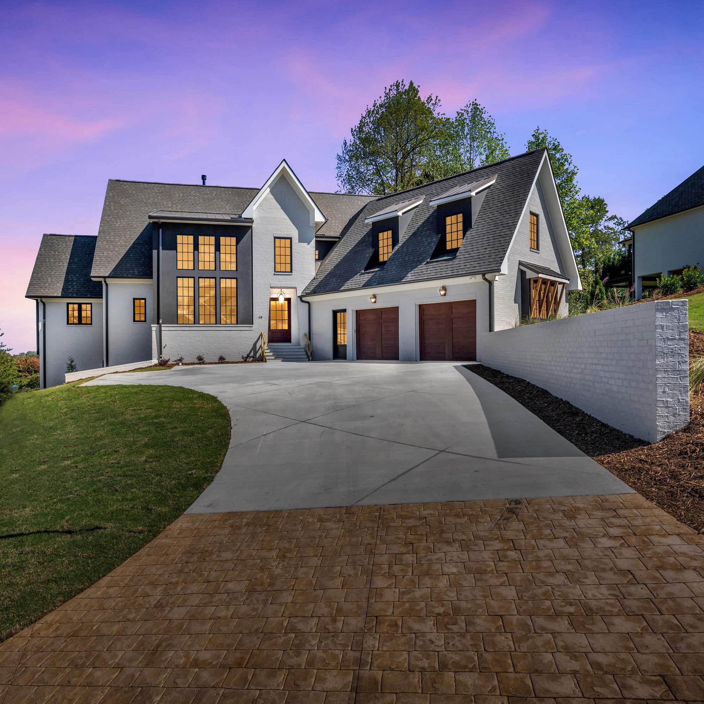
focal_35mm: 21
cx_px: 305
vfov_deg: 72.1
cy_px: 348
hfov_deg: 71.8
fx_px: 483
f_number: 9
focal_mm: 16
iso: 160
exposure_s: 1/320
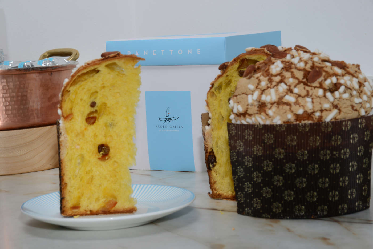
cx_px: 186
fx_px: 1088
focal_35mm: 105
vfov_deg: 13.0
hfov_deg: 19.5
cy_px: 124
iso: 250
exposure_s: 1/200
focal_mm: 105
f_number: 16
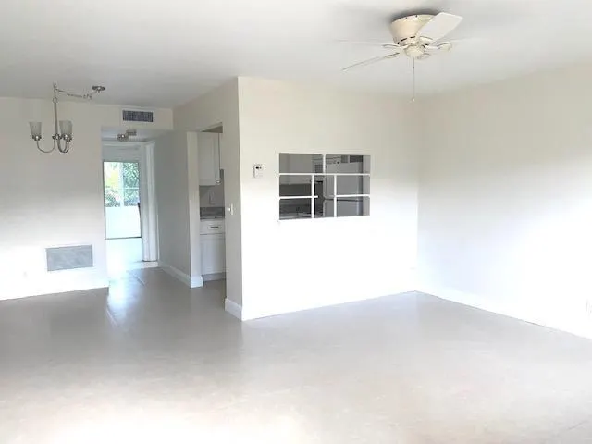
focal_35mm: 26
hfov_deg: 67.3
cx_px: 296
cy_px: 222
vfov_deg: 53.1
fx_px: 445
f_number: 1.8
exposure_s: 1/121
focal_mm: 4.25
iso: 100
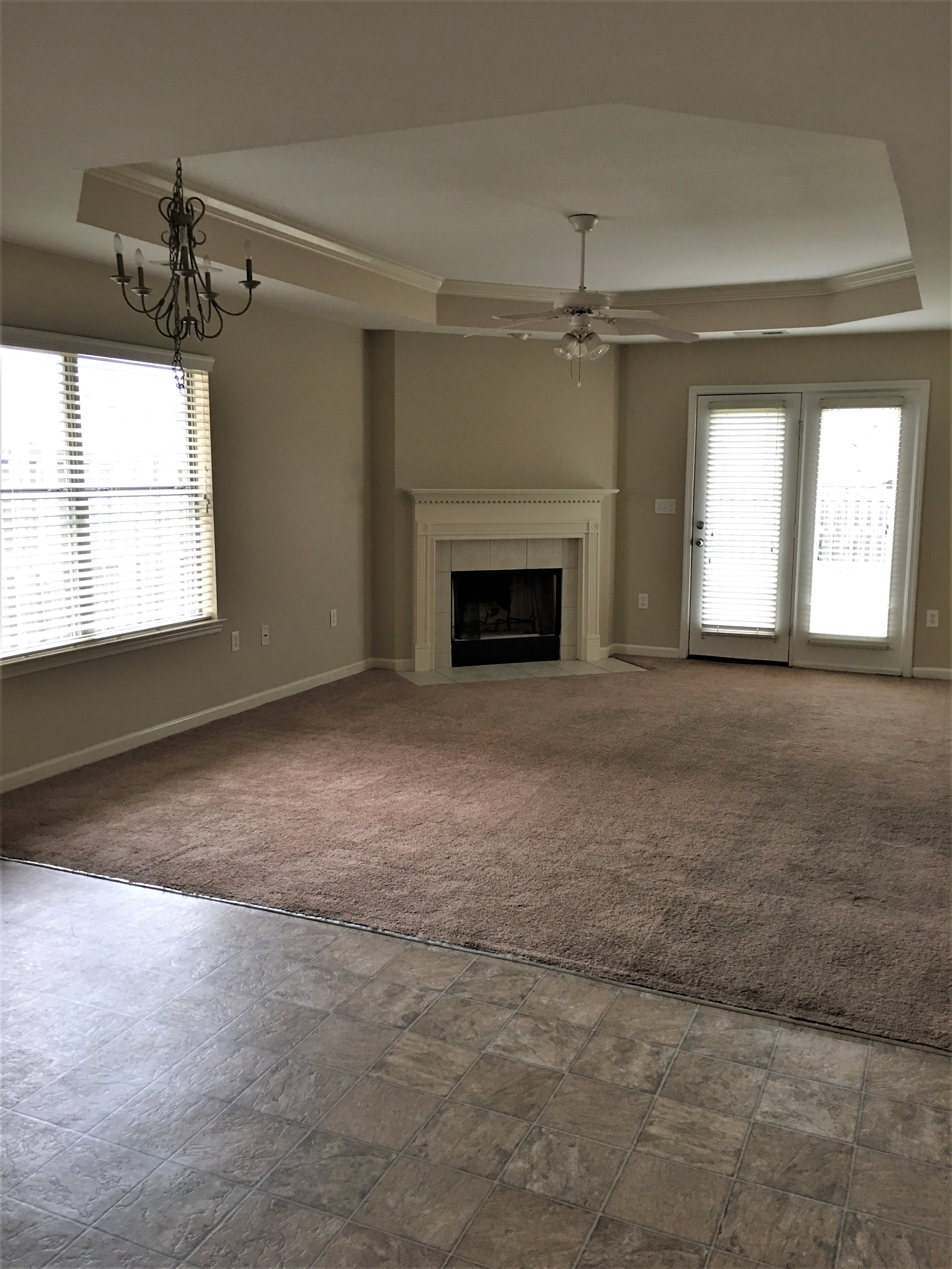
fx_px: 1063
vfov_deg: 61.7
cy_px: 634
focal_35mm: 29
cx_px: 476
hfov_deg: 48.2
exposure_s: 1/15
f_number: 2.2
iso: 40
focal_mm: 4.15
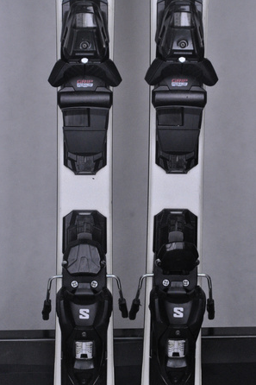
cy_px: 193
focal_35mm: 121
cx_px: 128
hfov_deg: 11.3
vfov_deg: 16.9
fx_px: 1292
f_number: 9.5
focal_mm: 80
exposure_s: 1/125
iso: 3200
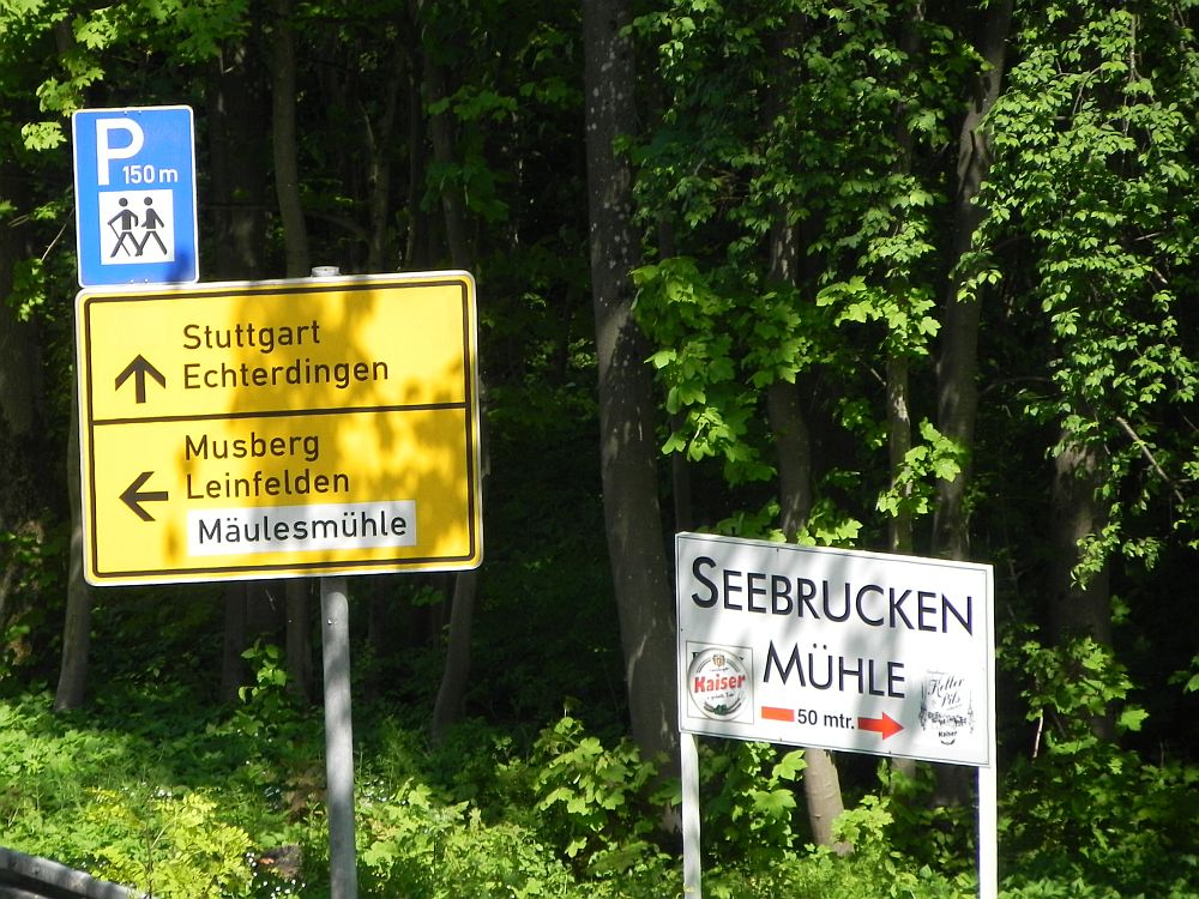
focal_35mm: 481
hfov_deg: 4.1
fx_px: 16660
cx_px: 600
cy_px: 450
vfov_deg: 3.1
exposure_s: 1/354
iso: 160
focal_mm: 85.6
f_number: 5.6
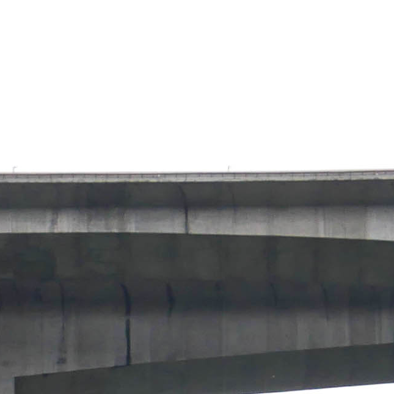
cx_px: 31
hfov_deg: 8.1
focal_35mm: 214
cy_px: 929
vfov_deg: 7.6
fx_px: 2756
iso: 200
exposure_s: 1/200
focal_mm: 17
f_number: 5
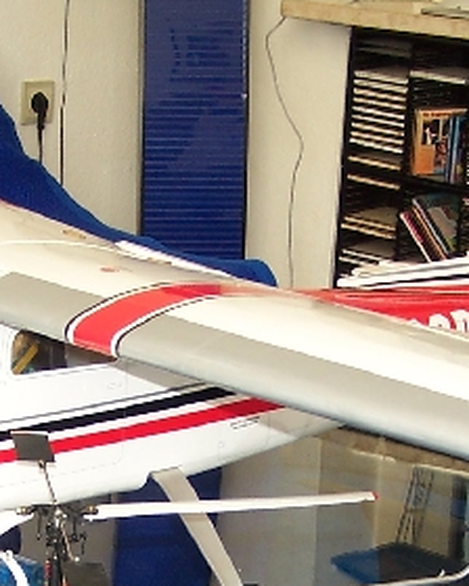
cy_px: 617
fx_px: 1839
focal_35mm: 106
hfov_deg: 14.5
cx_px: 174
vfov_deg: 17.6
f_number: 2.8
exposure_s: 1/60
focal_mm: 6.3
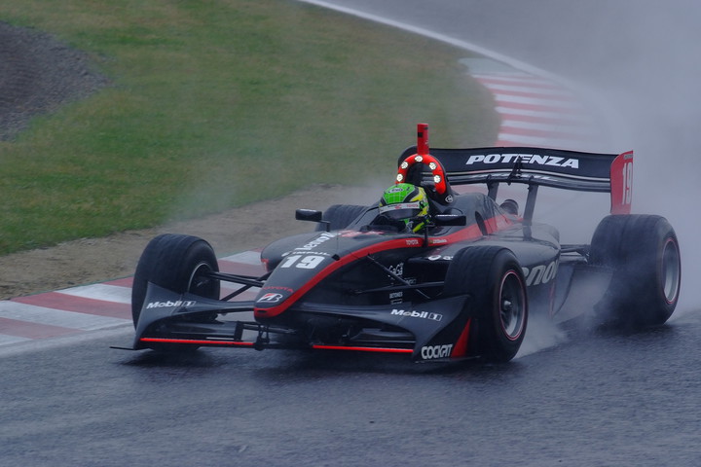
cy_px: 234
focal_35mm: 450
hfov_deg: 4.6
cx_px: 350
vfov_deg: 3.1
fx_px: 8762
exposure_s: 1/500
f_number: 8
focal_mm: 300
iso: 400
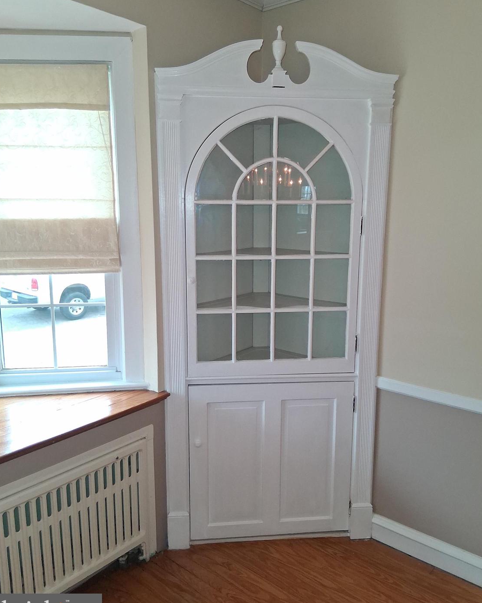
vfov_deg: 62.2
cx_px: 243
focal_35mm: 28
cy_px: 296
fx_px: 499
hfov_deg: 51.5
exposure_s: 1/60
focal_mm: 3.98
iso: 25
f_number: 1.8
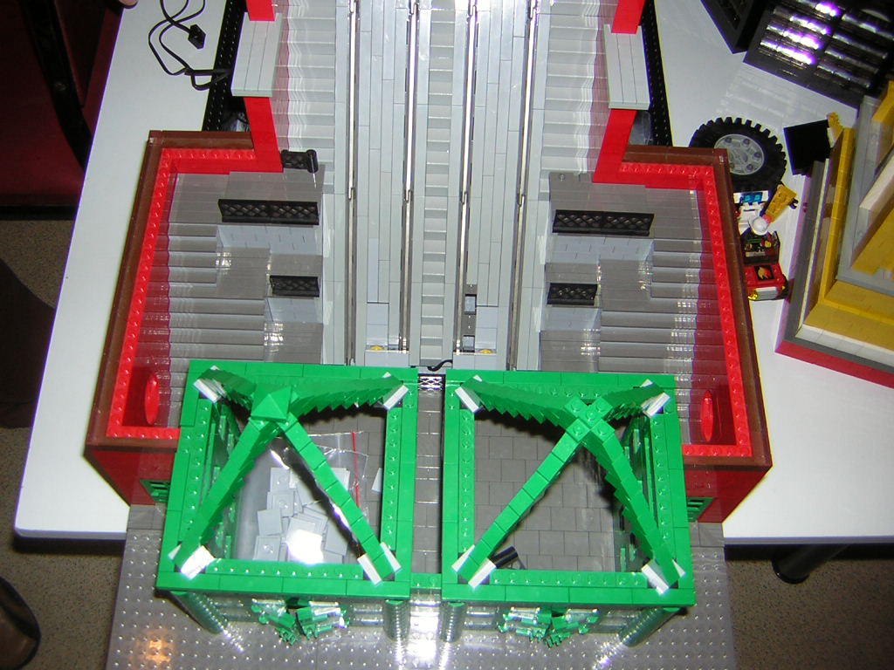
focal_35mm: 36
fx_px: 930
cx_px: 447
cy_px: 335
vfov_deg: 39.7
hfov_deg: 51.4
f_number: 2.6
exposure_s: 1/60.1
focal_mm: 4.7
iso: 50
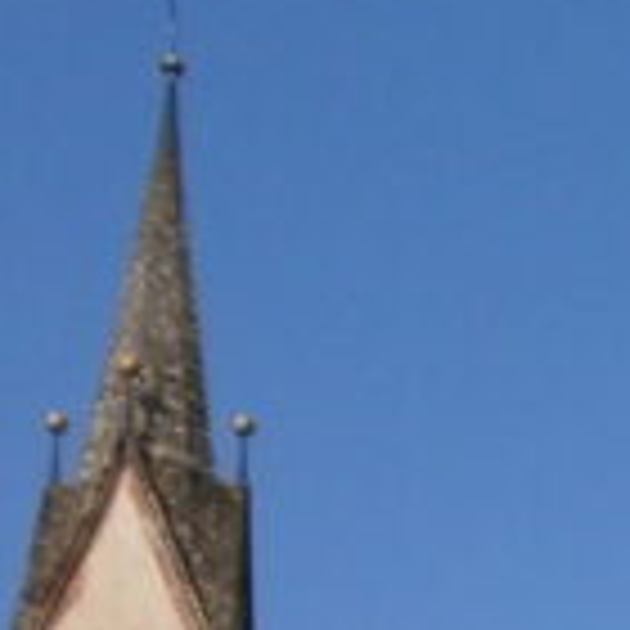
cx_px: 1148
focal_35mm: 175
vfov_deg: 9.1
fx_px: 3603
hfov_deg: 9.5
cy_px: 1444
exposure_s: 1/1600
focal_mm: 4.8
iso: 100
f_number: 2.9
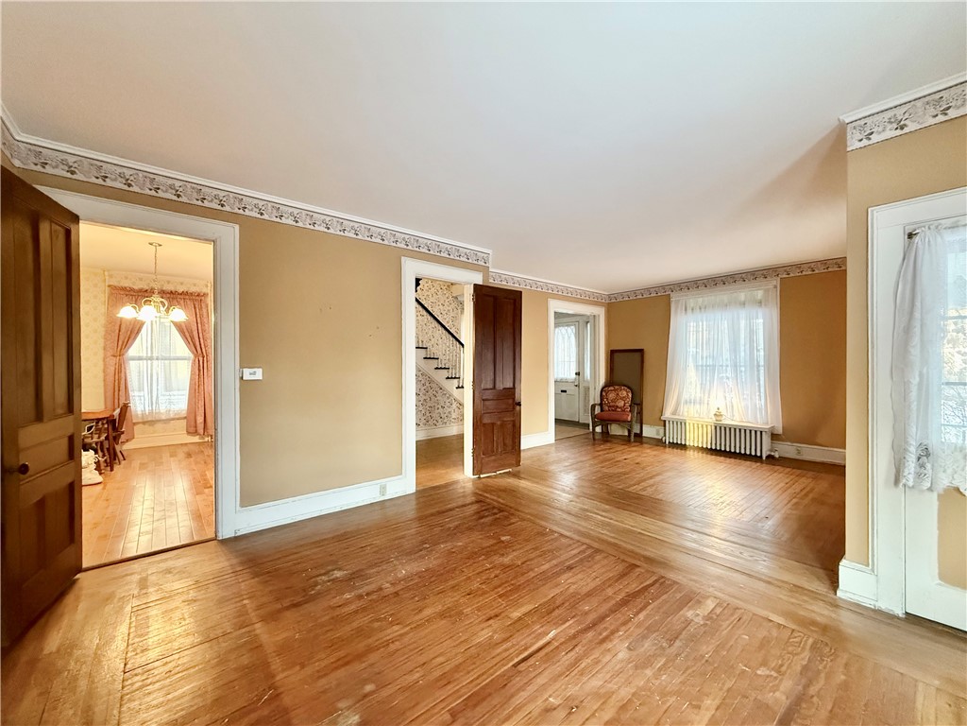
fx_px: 391
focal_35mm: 14
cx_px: 484
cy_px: 363
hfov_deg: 102.1
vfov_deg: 85.7
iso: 800
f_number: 2.2
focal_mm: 2.22
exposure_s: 1/60
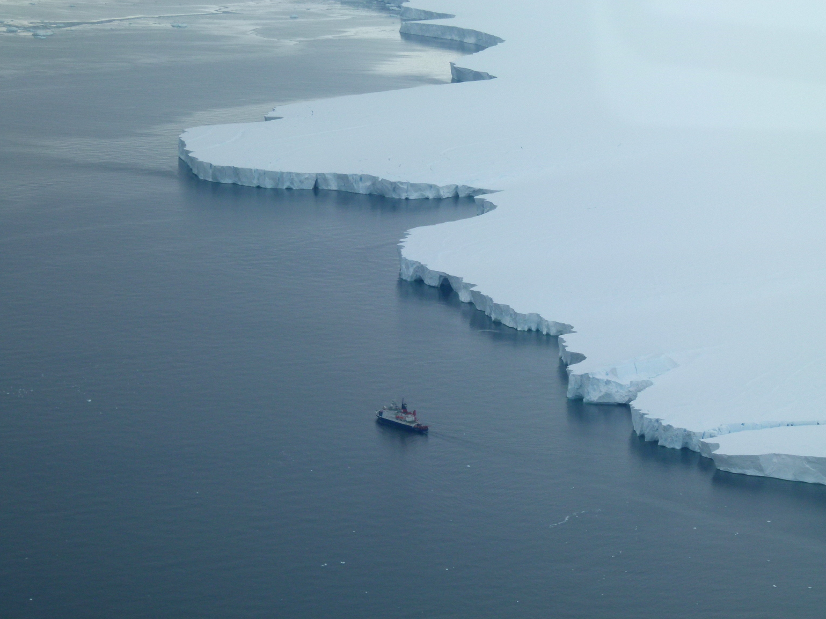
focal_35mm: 131
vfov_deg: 11.3
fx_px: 3126
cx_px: 405
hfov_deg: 15.1
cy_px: 308
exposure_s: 1/1300
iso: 100
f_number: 4
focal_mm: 22.6
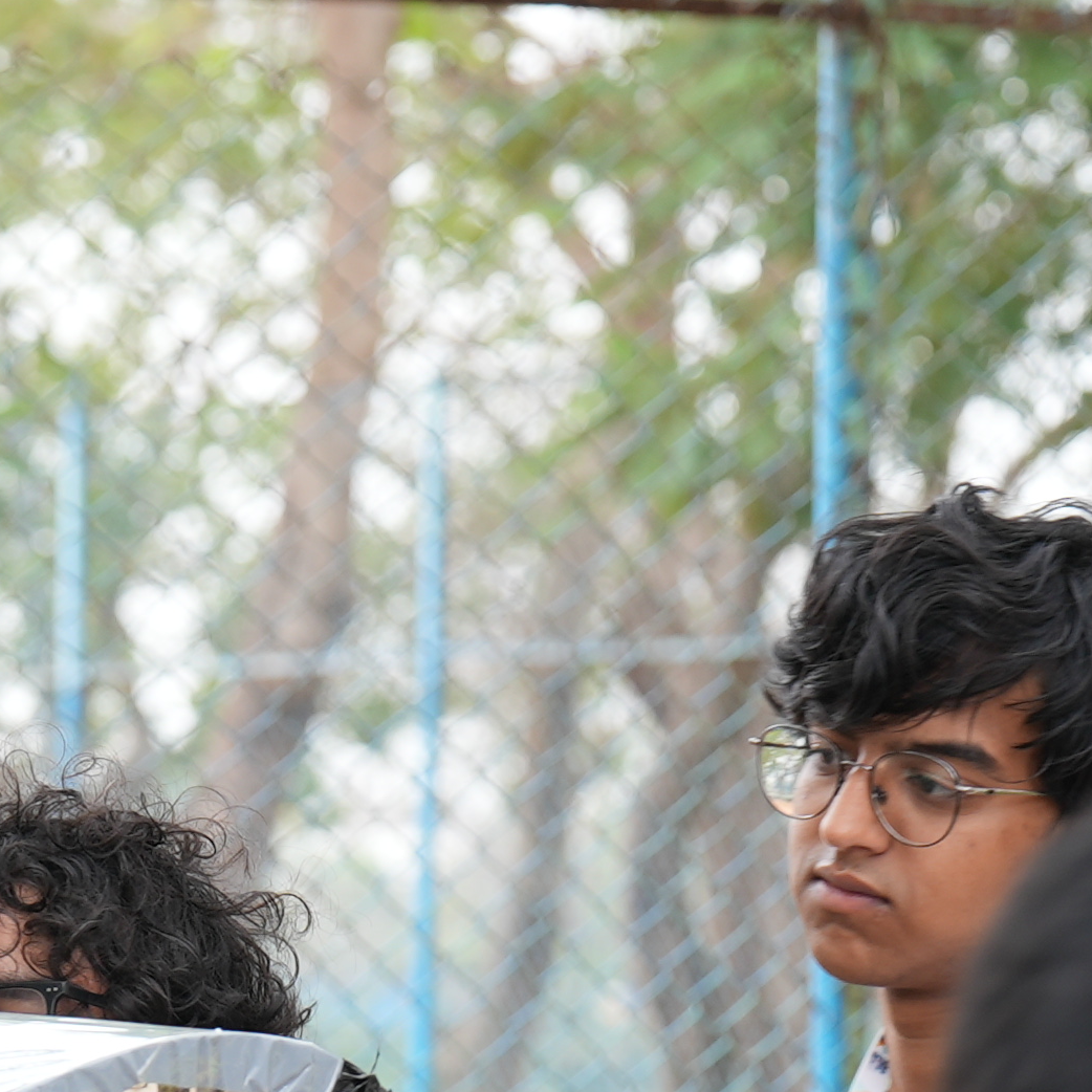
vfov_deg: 6.4
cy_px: 1412
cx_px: -473
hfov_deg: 6.4
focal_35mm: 270
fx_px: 9636
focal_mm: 78
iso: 250
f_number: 5
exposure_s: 1/100
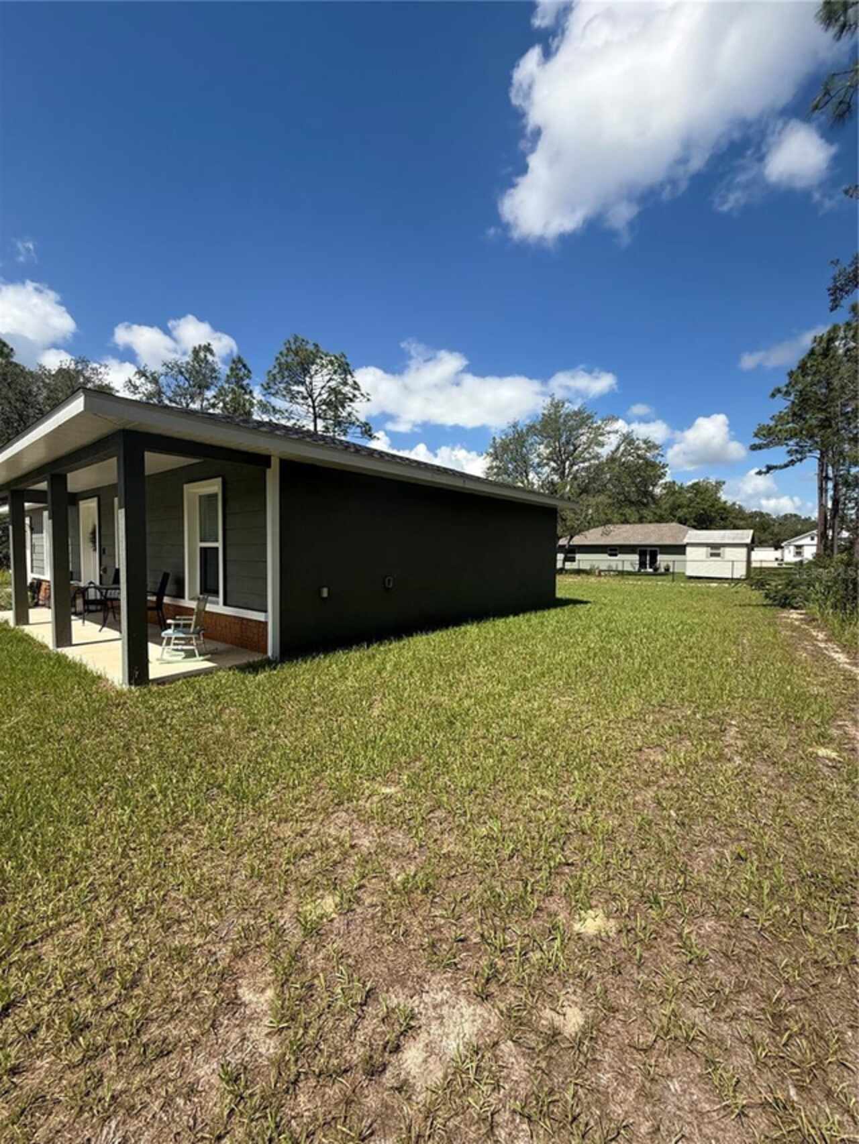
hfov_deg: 85.7
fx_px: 463
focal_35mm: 14
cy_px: 572
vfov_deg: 102.1
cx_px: 430
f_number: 2.2
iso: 50
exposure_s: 1/1745
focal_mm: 2.22
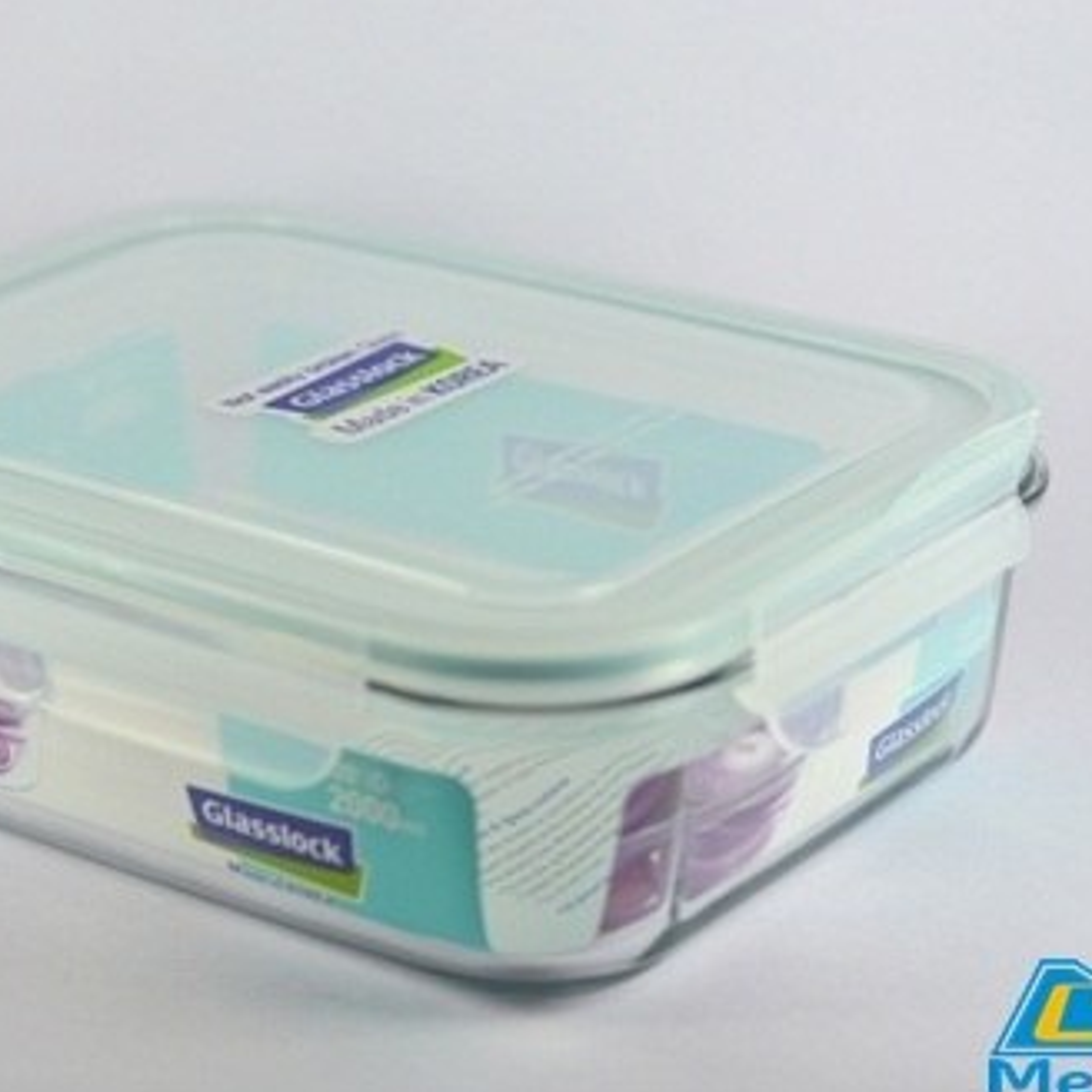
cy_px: 546
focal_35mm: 97
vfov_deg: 17.9
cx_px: 363
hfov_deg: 17.9
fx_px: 3462
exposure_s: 1/125
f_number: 2.5
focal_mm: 50
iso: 200
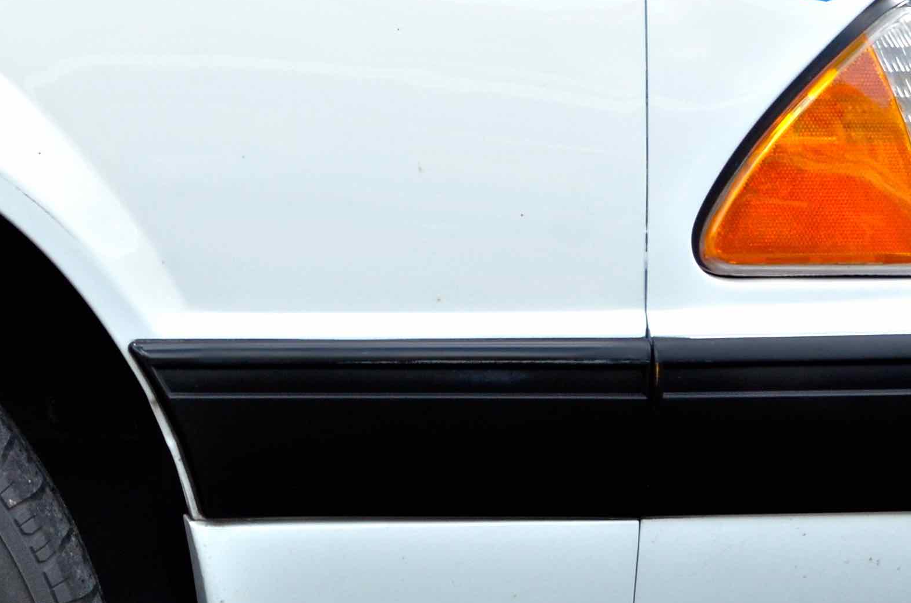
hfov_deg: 8.6
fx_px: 5959
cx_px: -206
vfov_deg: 5.8
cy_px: 443
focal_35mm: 236
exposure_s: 1/160
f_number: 8
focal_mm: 50
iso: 400
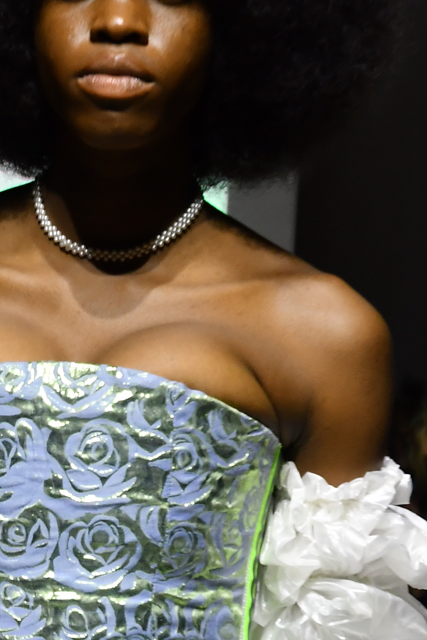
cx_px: 100
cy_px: 527
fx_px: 5089
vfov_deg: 7.2
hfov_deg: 4.8
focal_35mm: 286
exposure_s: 1/320
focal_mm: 56
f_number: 5.6
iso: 1000
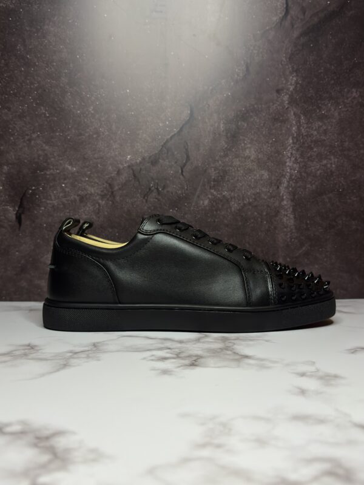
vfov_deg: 52.6
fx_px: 491
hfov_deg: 40.7
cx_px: 182
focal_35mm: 35
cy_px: 242
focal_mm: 6.76
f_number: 1.78
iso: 400
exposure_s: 1/58
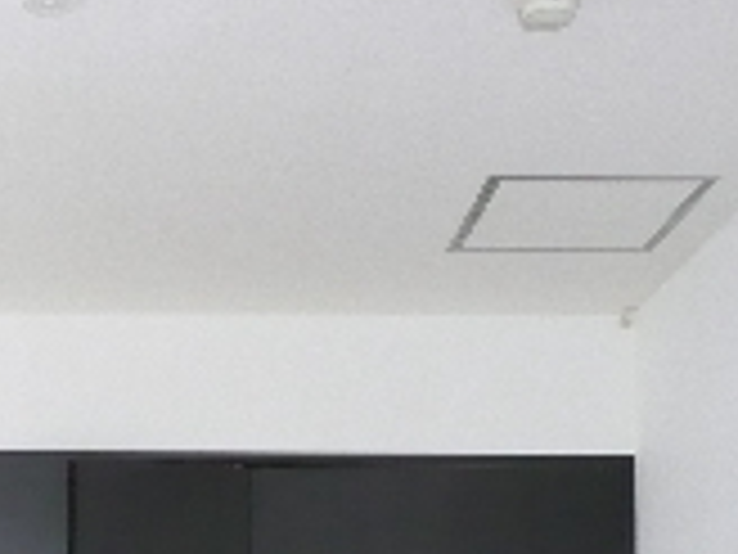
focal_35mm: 82
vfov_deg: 16.7
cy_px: 770
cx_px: 9
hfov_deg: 22.9
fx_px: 1748
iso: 320
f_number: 3.3
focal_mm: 4.6
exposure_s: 1/30
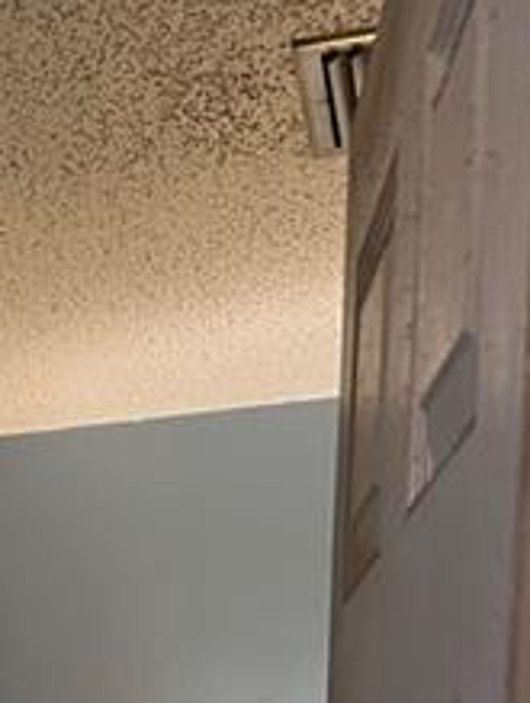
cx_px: -334
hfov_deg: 14.8
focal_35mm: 91
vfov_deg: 17.9
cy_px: 1201
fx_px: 1852
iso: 250
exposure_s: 1/60
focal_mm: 5.7
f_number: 1.5
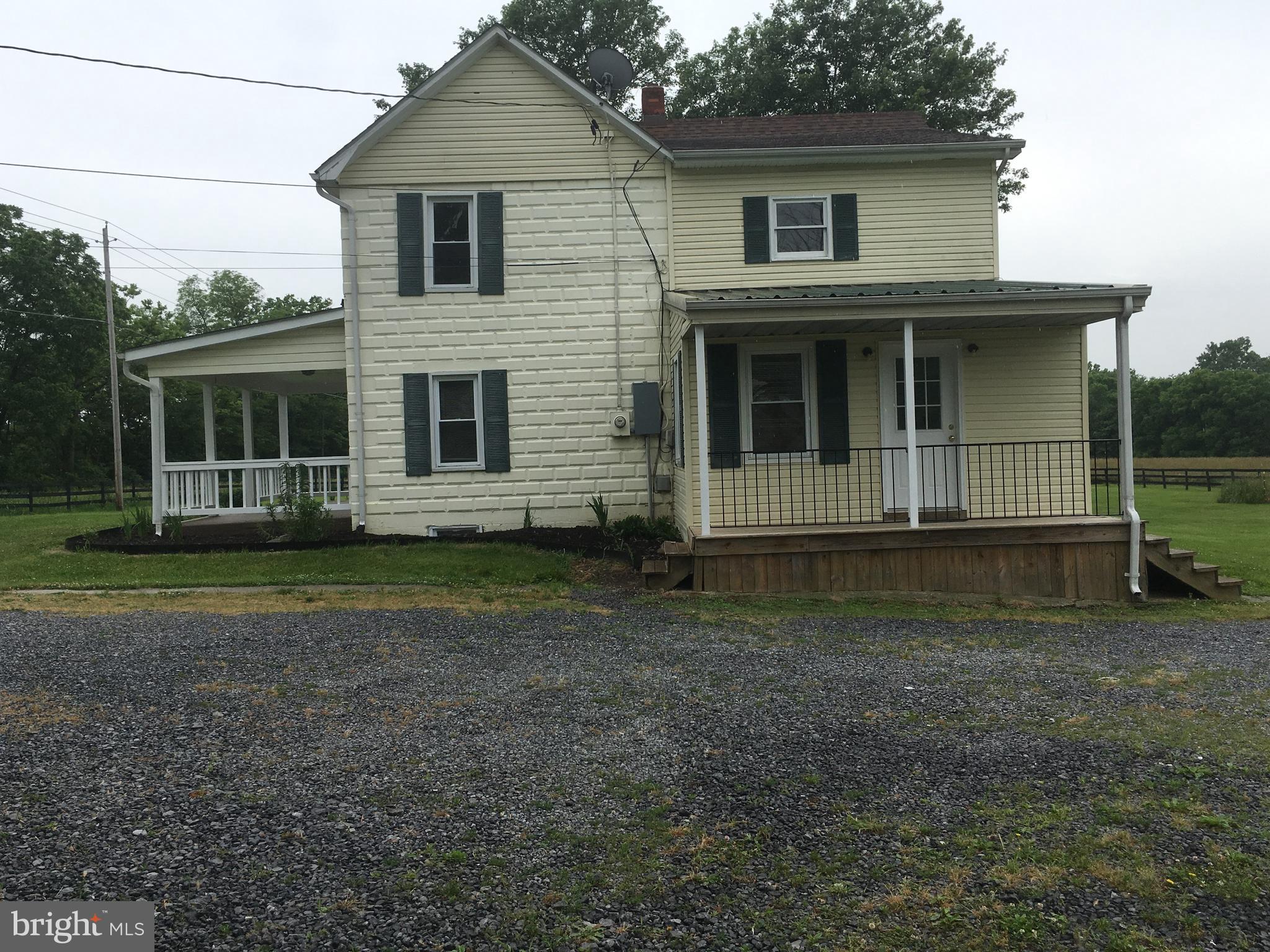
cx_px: 635
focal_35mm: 29
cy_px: 476
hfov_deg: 61.7
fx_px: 1064
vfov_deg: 48.2
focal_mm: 4.15
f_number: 2.2
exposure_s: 1/1304
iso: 25
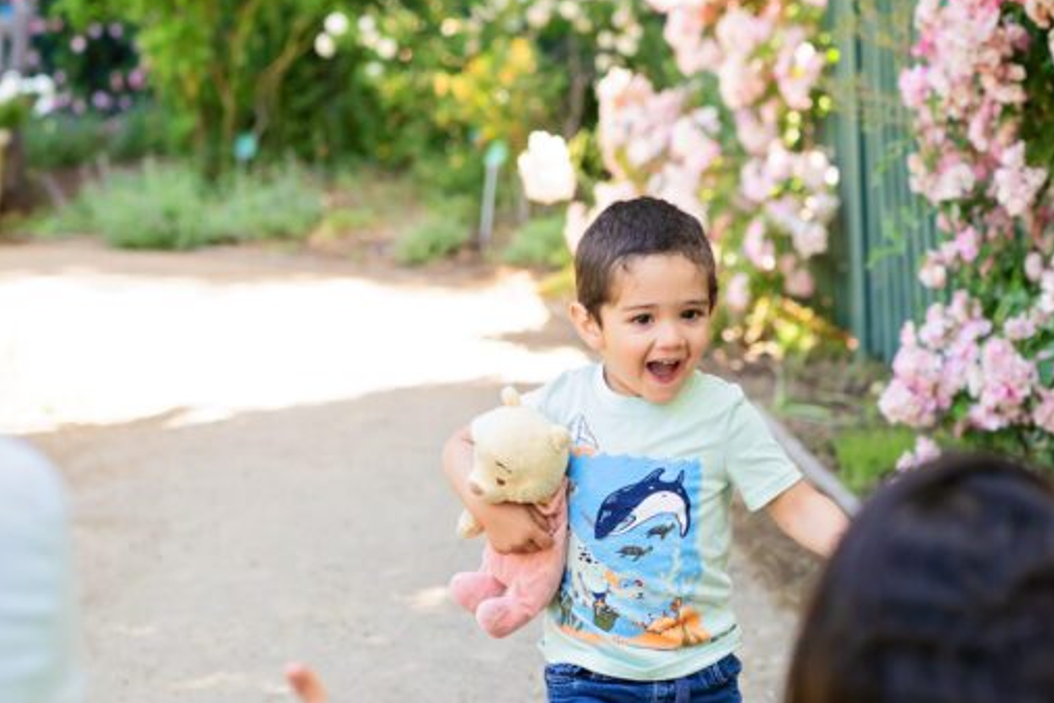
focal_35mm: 101
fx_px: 2957
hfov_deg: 20.2
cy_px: 517
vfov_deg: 13.5
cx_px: 595
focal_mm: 50
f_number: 2.8
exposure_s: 1/800
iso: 250
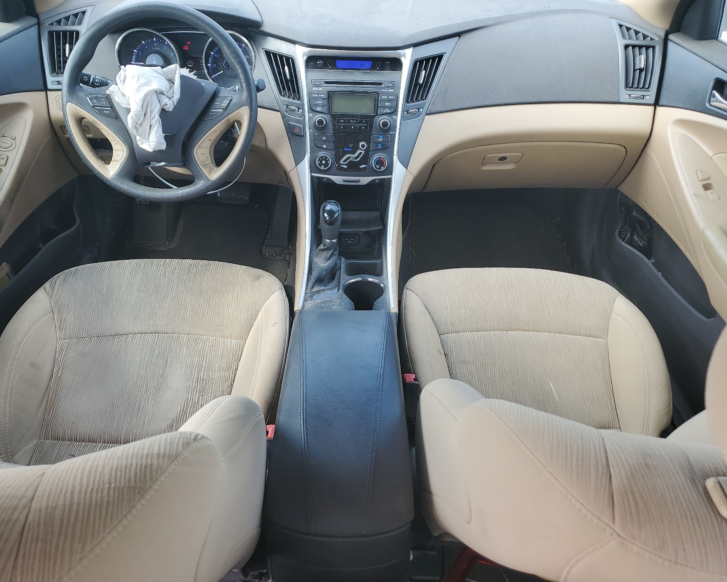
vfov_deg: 51.5
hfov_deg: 62.2
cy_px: 290
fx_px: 602
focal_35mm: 28
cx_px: 345
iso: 50
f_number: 1.5
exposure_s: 1/192
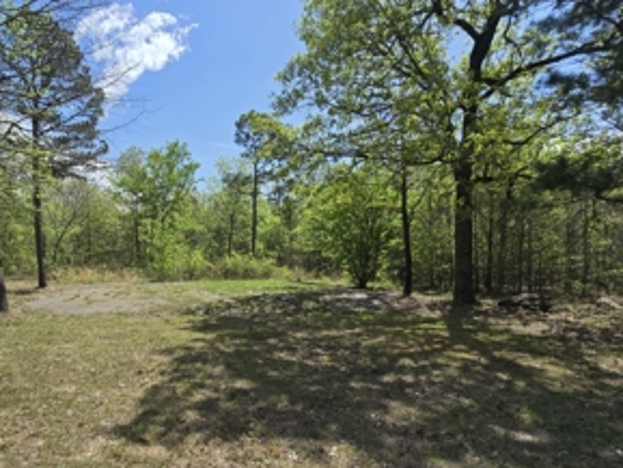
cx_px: 200
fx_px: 324
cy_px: 285
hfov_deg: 84.3
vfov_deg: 70.8
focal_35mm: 18
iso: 50
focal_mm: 2.2
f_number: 2.2
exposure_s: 1/2010
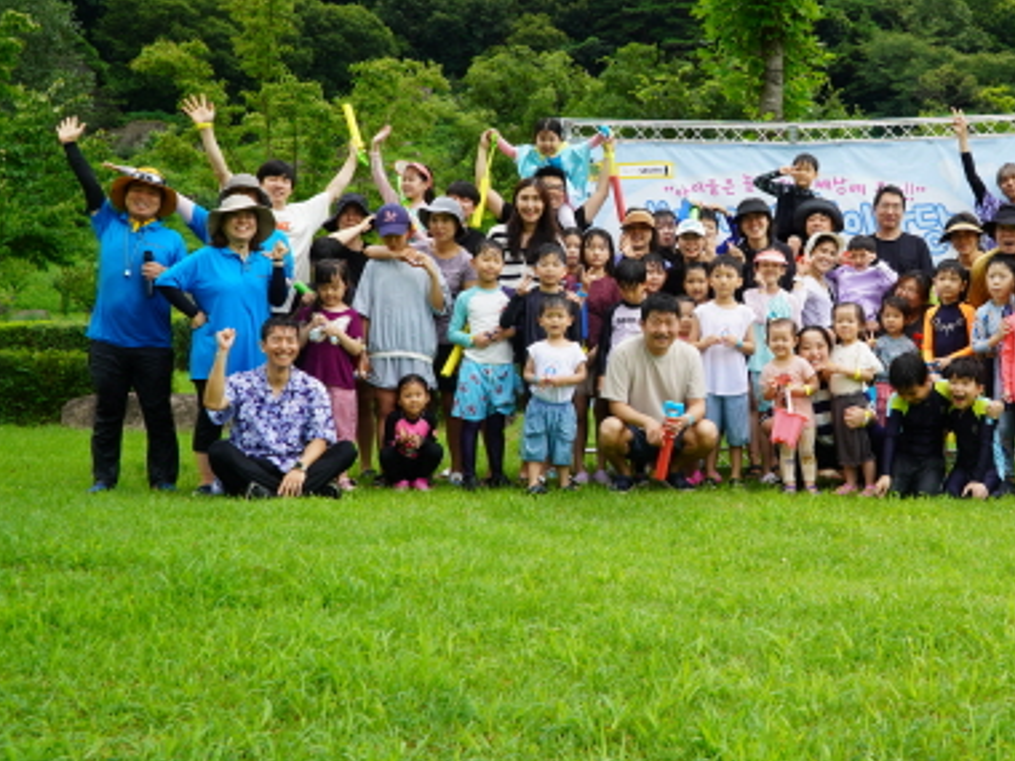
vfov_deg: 34.9
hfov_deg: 44.4
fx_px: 1202
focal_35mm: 41
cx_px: 748
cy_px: 270
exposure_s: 1/125
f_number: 8
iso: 100
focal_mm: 18
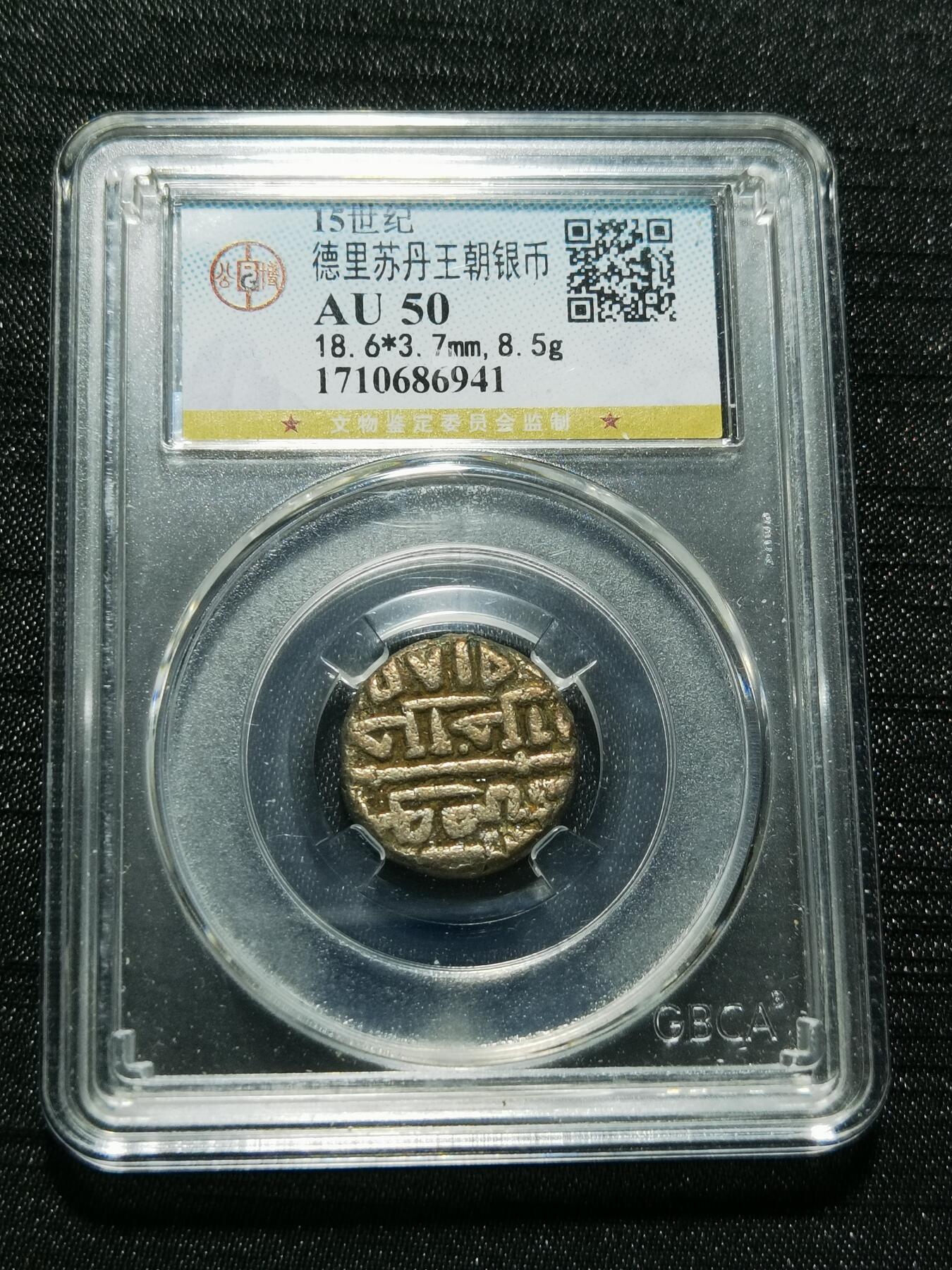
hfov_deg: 23.7
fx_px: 2273
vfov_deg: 31.2
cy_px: 635
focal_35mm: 62
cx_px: 476
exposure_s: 1/100
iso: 100
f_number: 1.9
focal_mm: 6.67
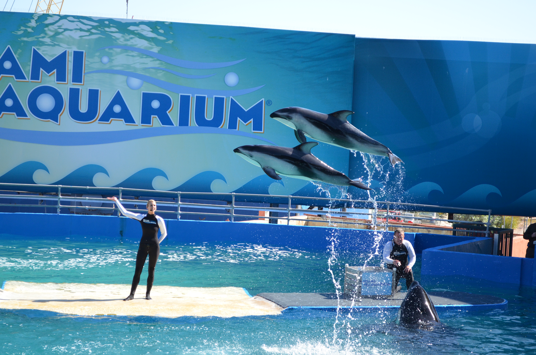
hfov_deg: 24.7
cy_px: 178
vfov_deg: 16.5
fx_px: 1226
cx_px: 268
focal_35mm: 82
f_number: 5.6
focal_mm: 55
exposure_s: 1/1000
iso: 640
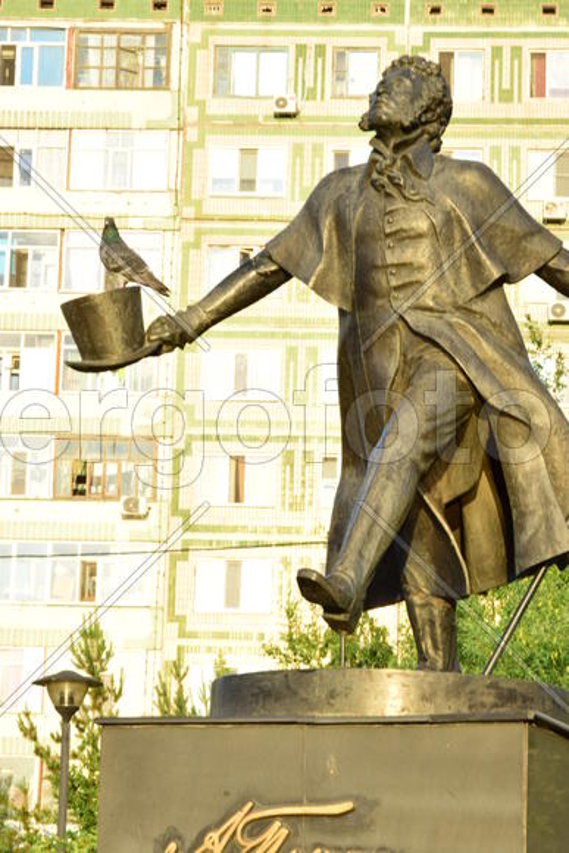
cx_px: 284
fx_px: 2665
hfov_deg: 12.2
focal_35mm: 112
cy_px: 426
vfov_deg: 18.2
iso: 100
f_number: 22
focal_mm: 75
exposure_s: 1/8
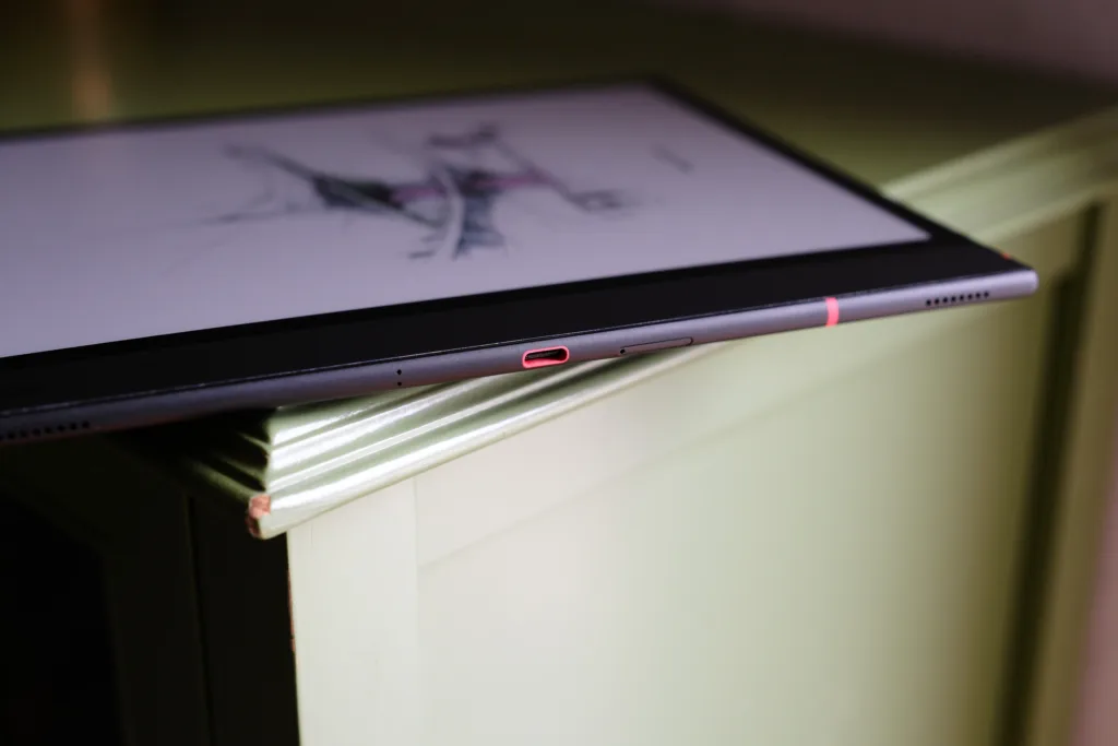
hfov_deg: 39.6
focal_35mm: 50
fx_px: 1553
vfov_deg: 27.0
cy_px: 373
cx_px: 559
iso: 500
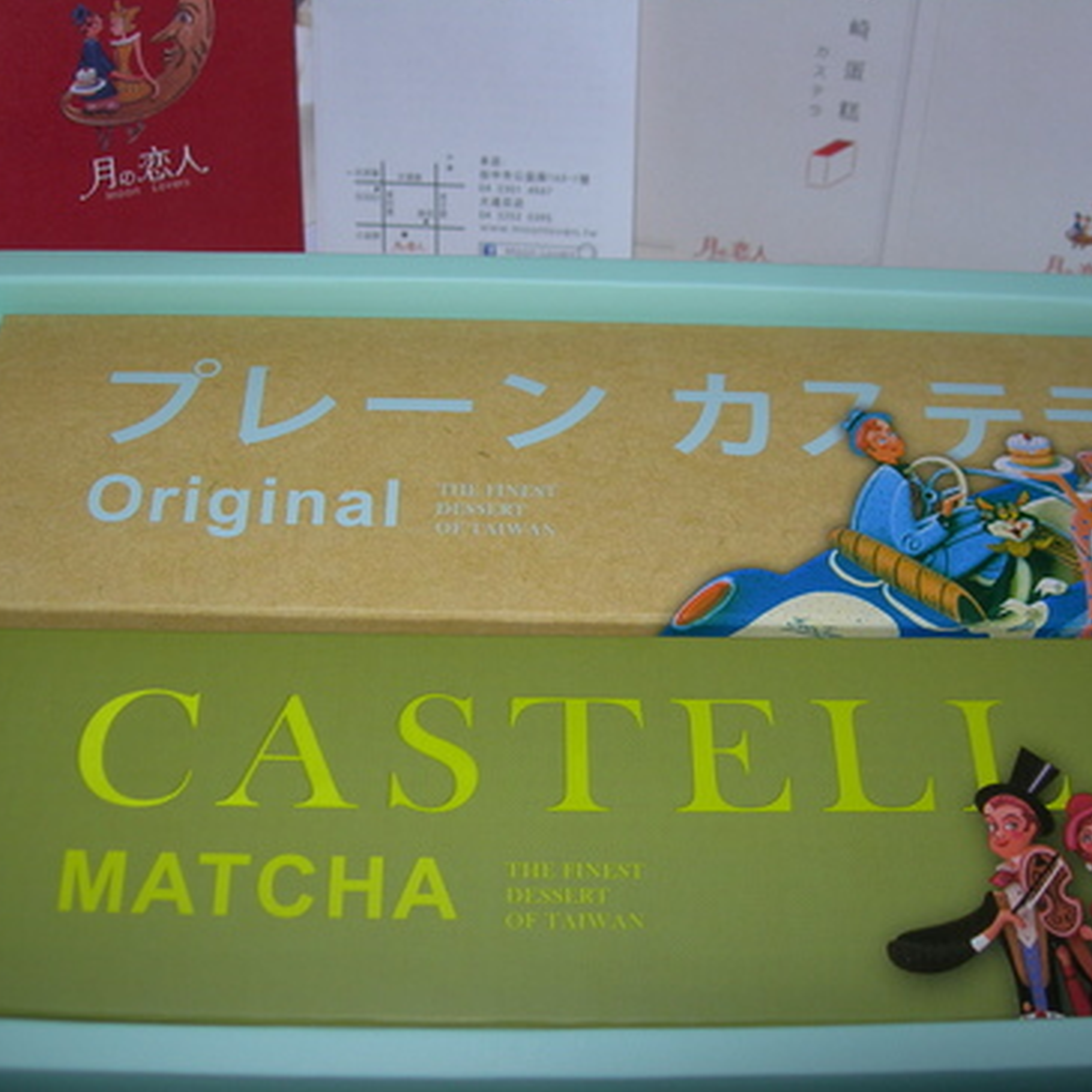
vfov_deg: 36.8
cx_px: 604
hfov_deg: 36.8
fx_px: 1642
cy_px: 540
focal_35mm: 46
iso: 50
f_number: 2.8
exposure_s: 1/60.1
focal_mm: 7.8
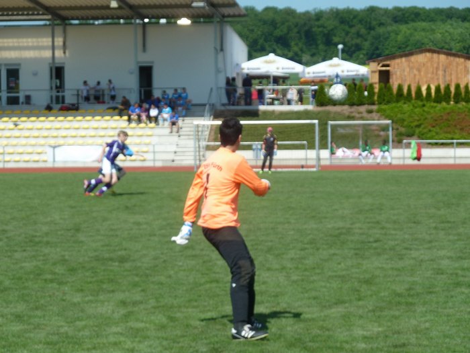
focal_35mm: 137
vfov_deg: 10.8
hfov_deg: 14.4
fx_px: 1860
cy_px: 176
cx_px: 235
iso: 80
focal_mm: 22.5
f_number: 5
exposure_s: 1/400
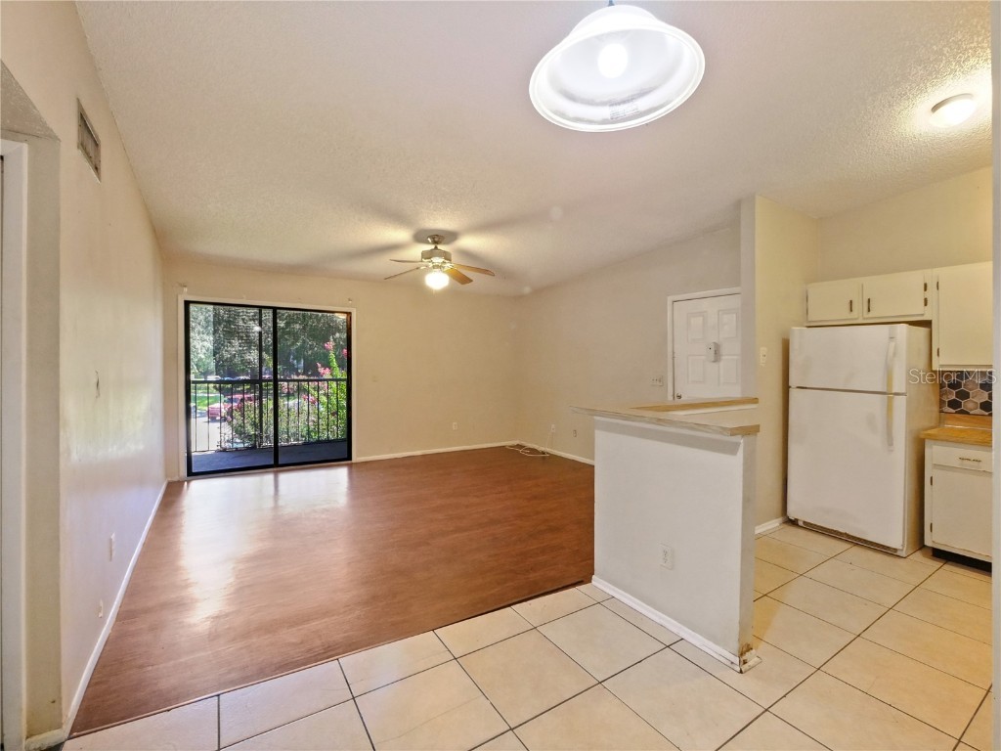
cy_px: 376
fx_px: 405
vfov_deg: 85.7
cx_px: 500
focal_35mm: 14
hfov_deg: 102.1
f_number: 4
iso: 3200
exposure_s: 1/15
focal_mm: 7
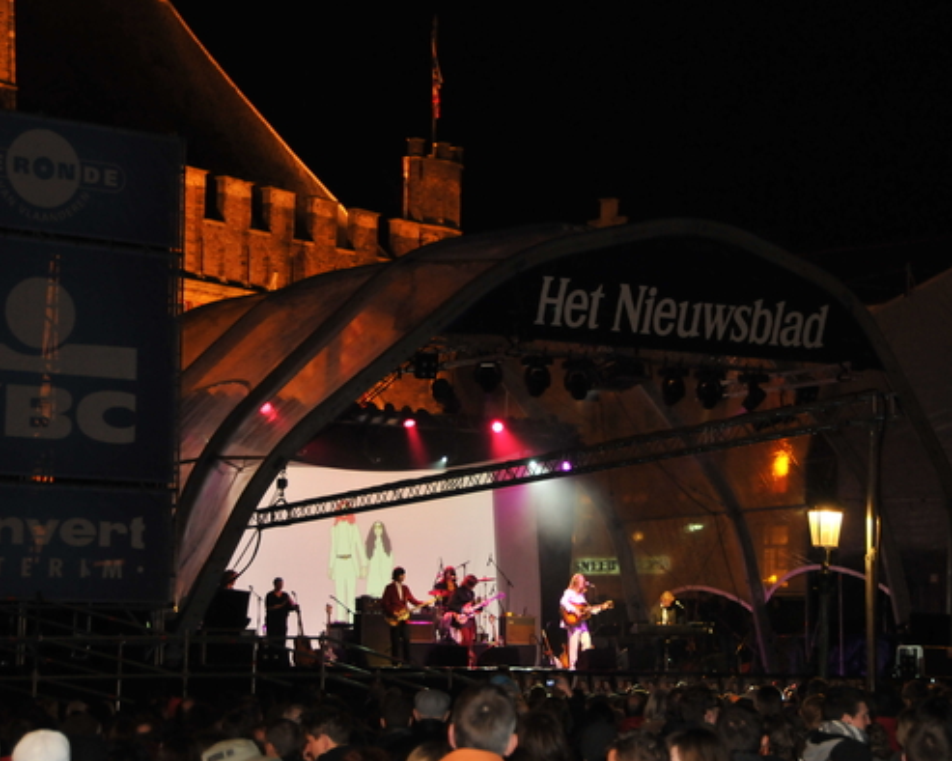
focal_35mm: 89
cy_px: 383
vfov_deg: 17.3
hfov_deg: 21.5
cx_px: 545
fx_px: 2507
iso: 1000
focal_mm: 52
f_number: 5
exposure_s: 1/40
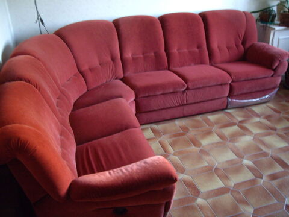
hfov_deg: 49.0
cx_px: 144
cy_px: 108
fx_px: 317
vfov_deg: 37.7
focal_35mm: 38
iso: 200
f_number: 2.7
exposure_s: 1/6
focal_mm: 6.2
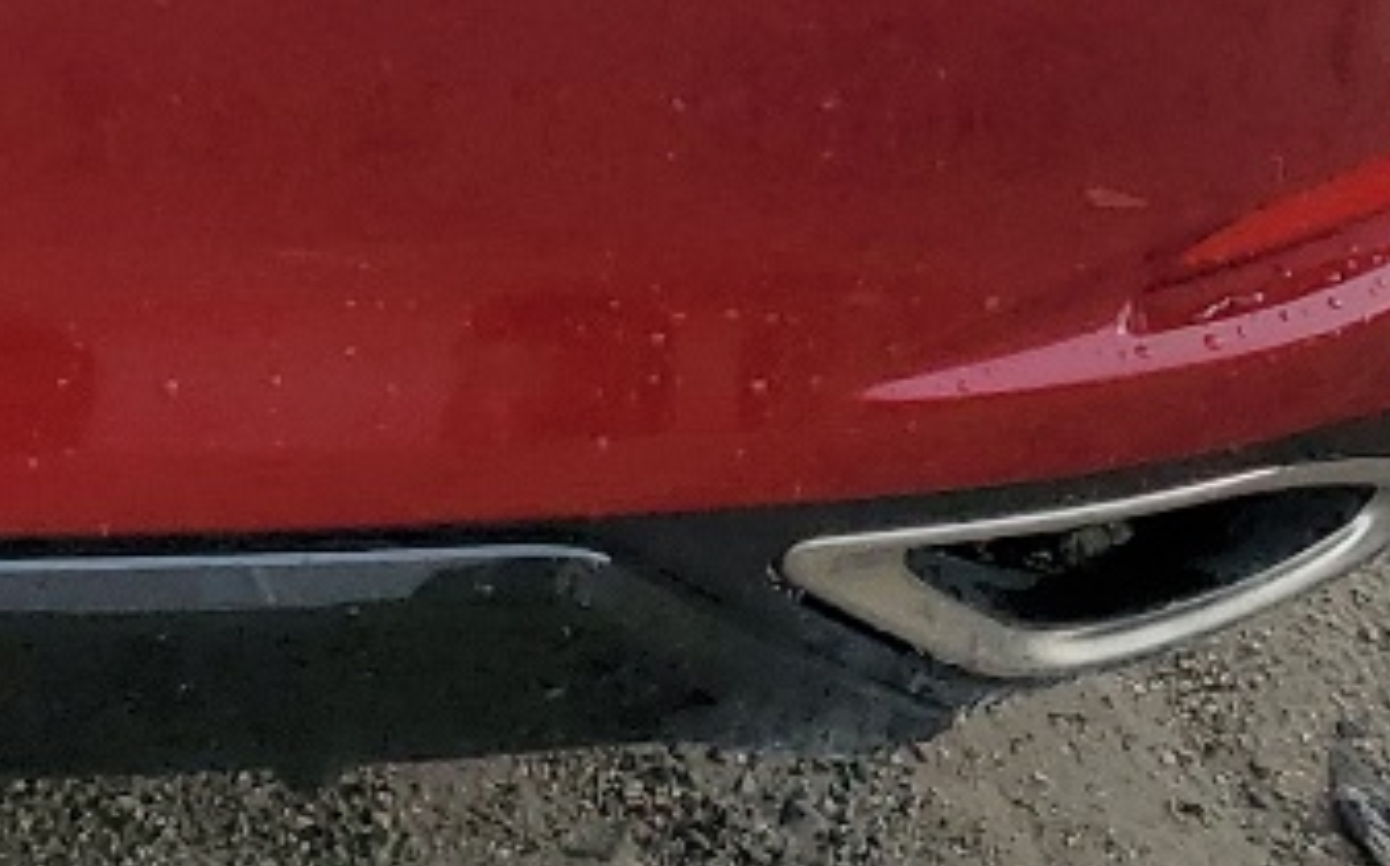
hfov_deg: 14.7
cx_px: -796
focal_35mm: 131
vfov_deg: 9.2
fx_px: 4958
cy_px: -1006
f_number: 1.5
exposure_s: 1/667
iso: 50
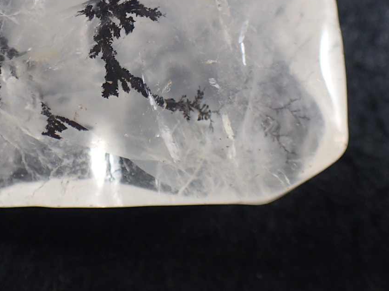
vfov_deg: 19.5
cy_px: -7
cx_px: 87
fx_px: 820
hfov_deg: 26.3
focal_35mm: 73
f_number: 2.4
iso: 160
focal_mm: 5.87
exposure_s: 1/125
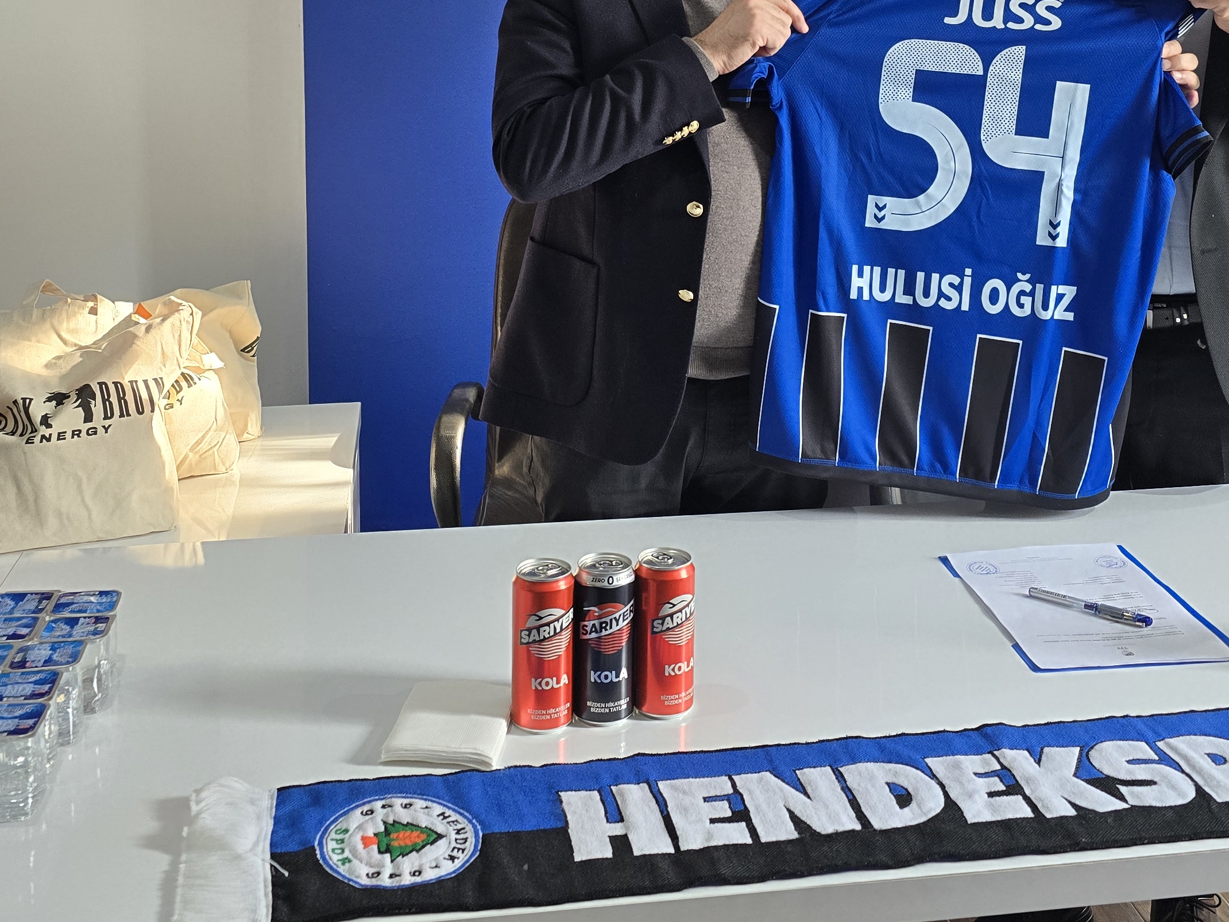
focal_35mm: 43
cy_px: 117
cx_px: 651
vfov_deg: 32.2
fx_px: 1527
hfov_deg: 43.8
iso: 160
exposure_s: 1/180
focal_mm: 6.3
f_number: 1.7
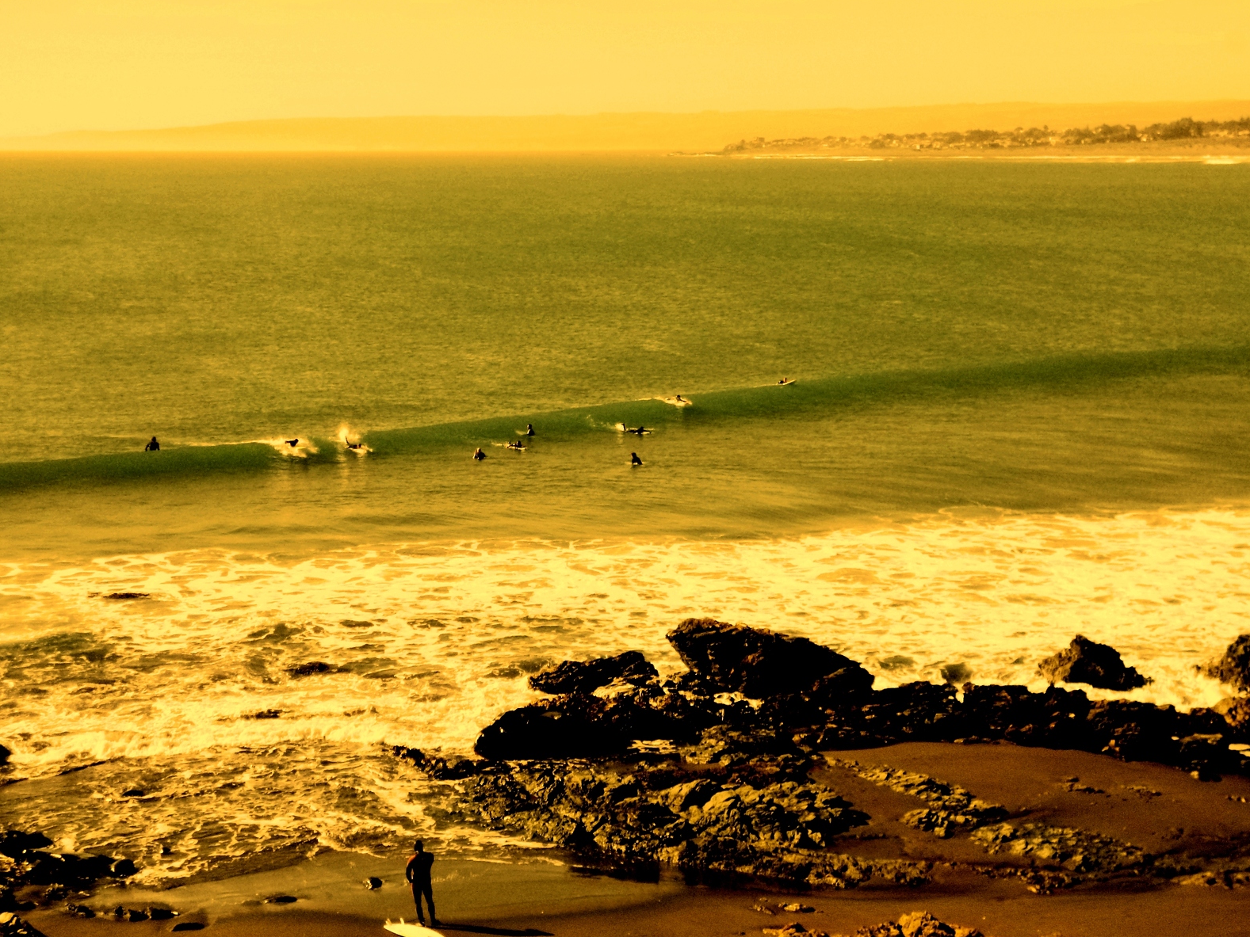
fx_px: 2528
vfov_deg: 21.0
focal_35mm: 70
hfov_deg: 27.8
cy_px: 467
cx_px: 625
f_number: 14
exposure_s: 1/125
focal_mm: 12.3
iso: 400
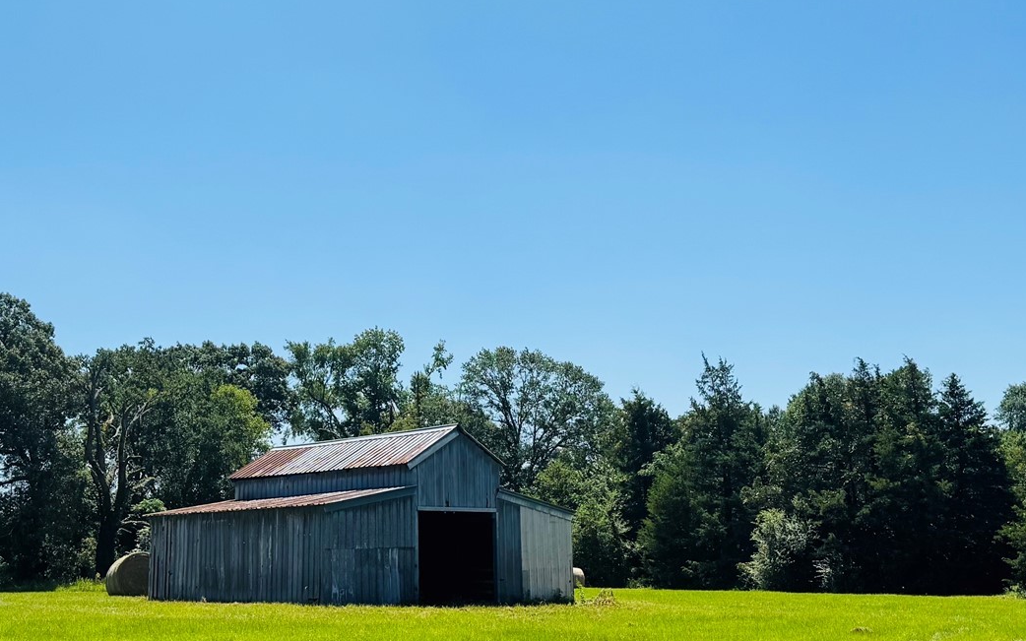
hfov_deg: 40.3
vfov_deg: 25.8
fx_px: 1398
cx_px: 471
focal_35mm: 50
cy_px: 262
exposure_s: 1/5814
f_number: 1.78
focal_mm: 6.76
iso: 80
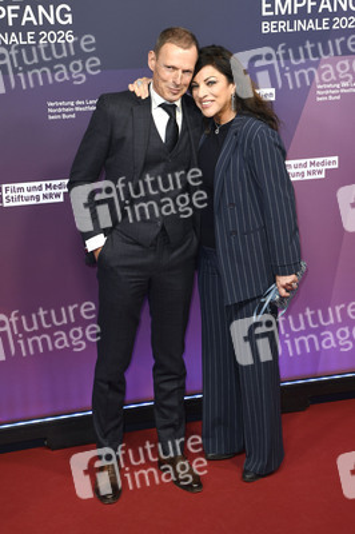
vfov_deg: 28.9
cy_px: 267
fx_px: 1037
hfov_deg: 19.4
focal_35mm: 70
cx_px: 178
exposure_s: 1/200
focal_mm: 70
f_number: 5
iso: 800
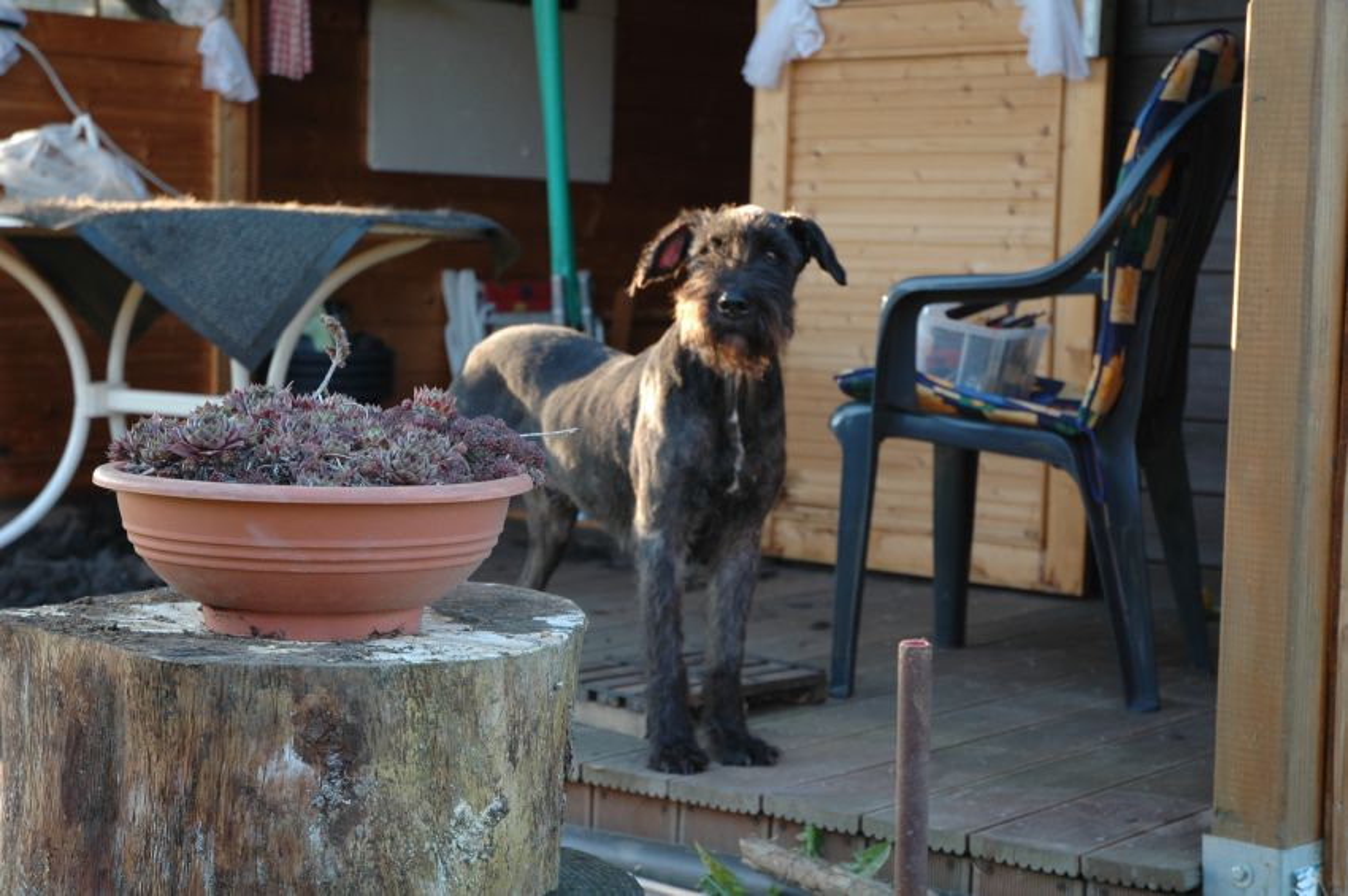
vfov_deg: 19.7
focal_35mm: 69
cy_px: 448
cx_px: 674
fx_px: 2581
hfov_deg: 29.3
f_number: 4.5
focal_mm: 46
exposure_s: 1/60
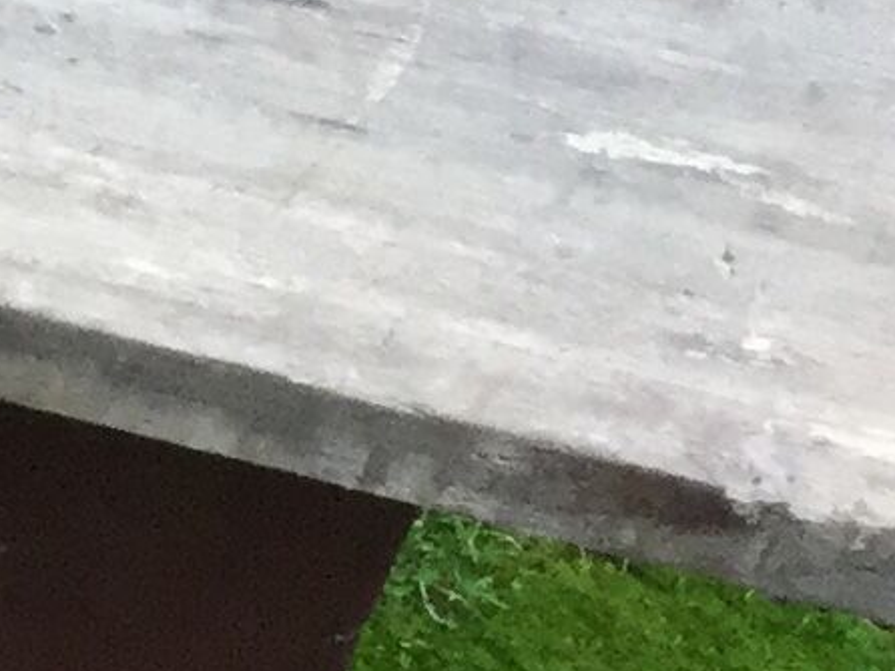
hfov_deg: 7.2
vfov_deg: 6.5
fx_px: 5866
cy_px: 135
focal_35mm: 227
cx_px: -2312
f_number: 2.4
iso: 25
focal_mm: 3.3
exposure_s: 1/33
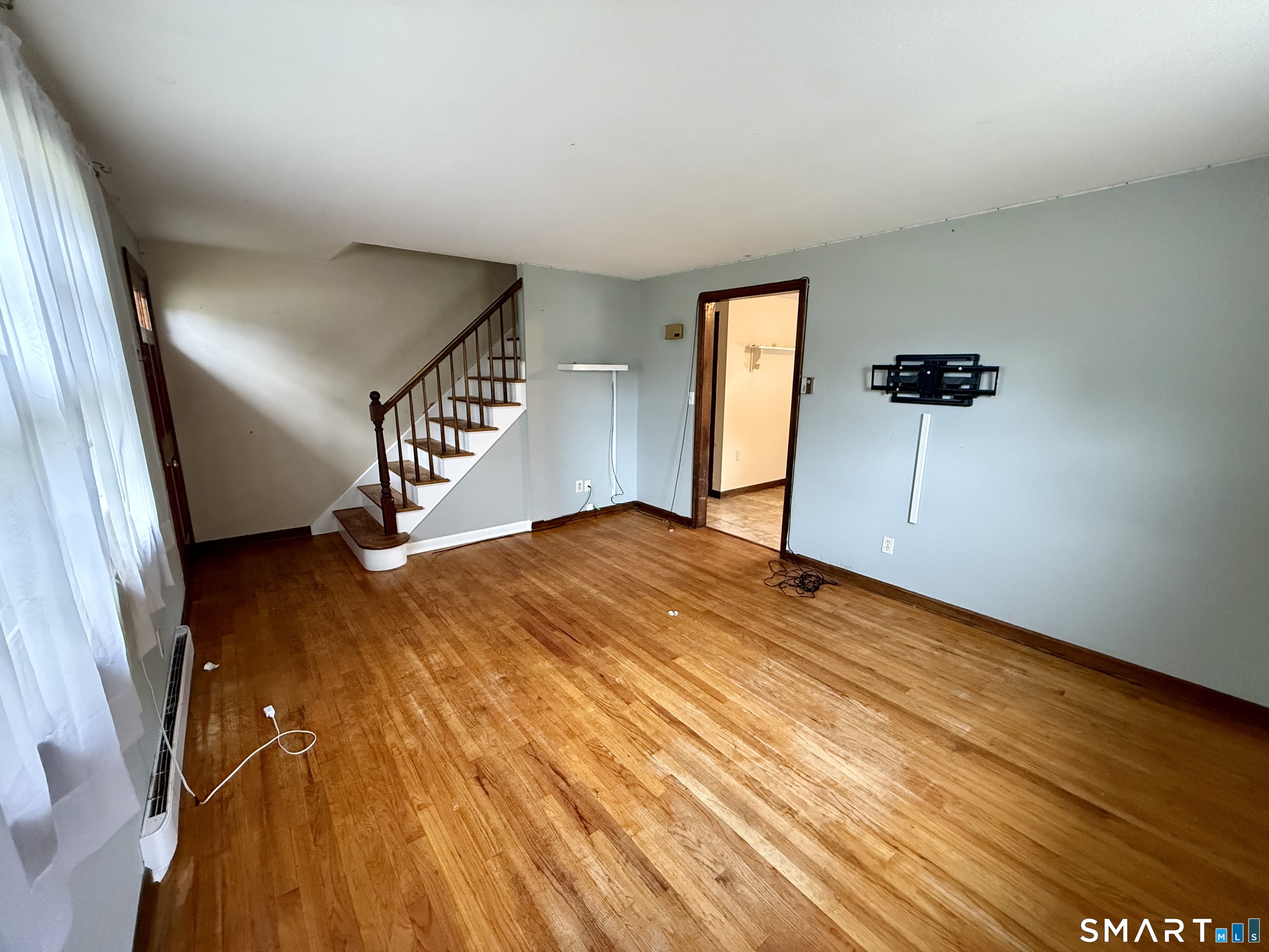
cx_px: 634
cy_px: 476
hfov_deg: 102.1
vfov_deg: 85.7
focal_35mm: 14
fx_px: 513
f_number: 2.2
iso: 640
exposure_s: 1/60
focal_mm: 2.22
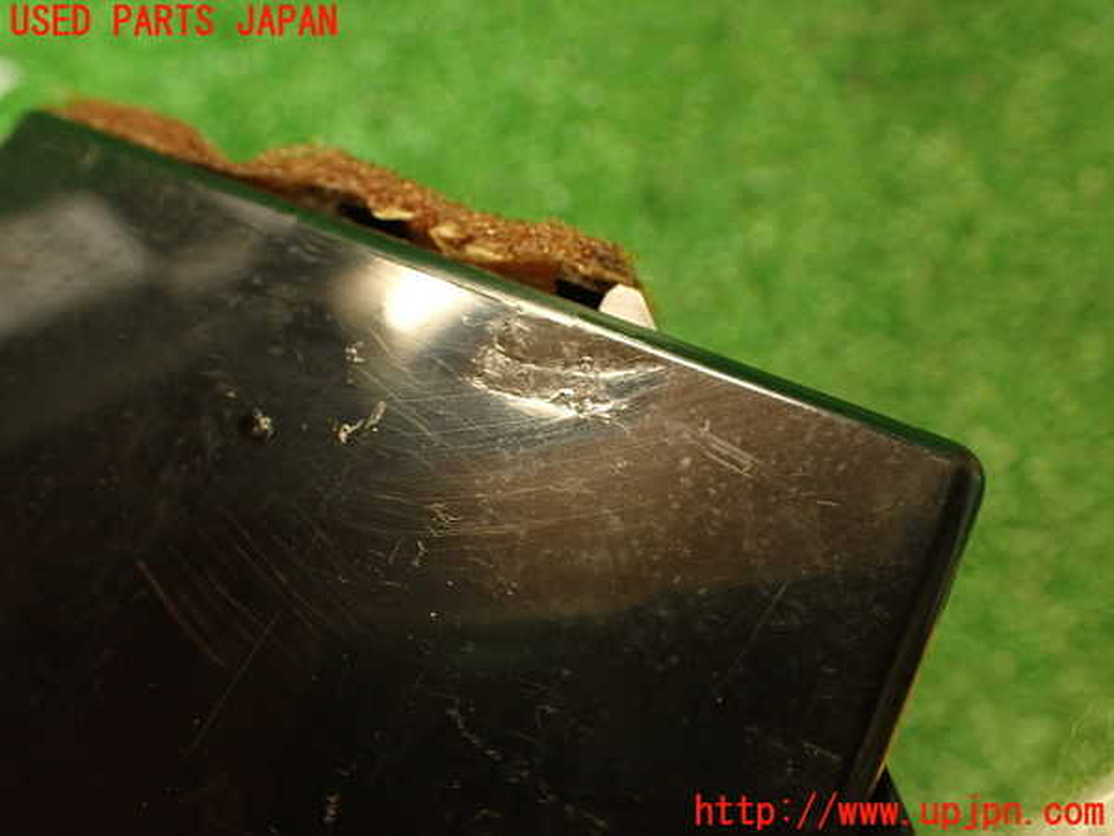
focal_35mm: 32
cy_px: 418
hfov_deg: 56.8
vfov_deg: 44.2
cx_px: 557
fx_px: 1030
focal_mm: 5.79
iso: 400
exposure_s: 1/30
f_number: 2.4
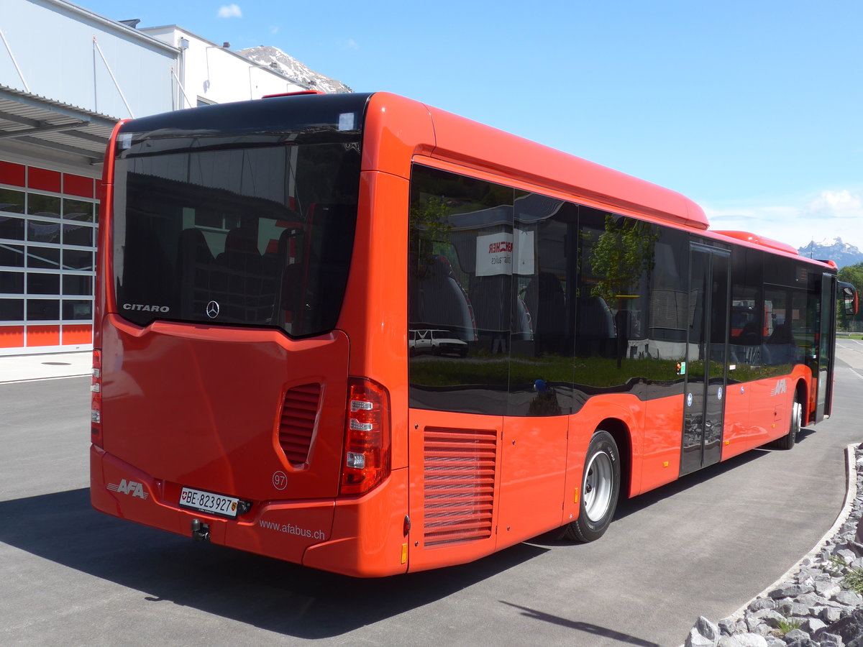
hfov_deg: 47.9
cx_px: 432
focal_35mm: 39
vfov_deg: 36.8
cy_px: 324
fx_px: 972
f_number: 2.8
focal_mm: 8
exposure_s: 1/1000
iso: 80
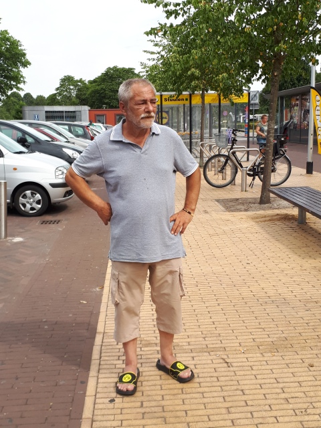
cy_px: 214
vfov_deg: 65.3
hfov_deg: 51.4
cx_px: 160
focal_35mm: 27
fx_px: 334
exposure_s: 1/647
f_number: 1.9
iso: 40
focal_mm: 3.6
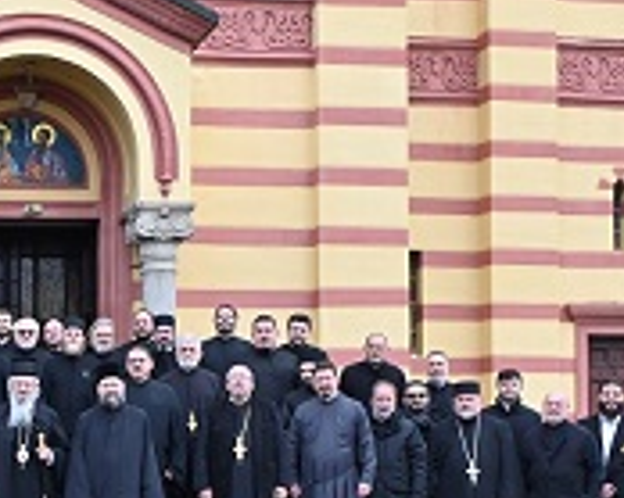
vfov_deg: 21.2
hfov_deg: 25.3
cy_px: 412
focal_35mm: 71
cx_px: -25
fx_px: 1310
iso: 640
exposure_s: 1/400
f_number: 6.3
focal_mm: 22
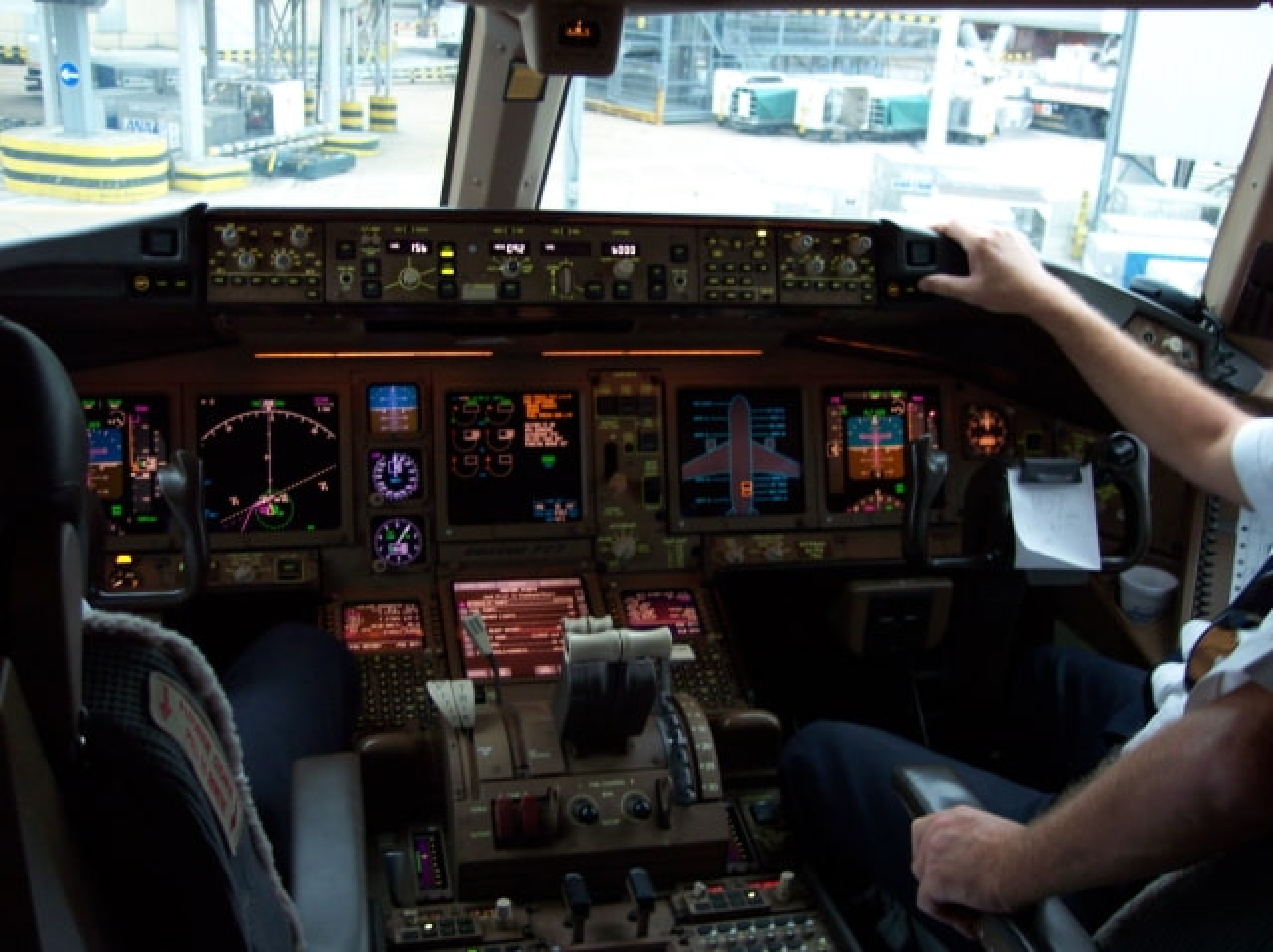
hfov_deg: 49.0
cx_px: 636
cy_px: 476
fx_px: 1396
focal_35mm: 38
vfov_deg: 37.7
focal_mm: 8
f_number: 2.8
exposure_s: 1/8
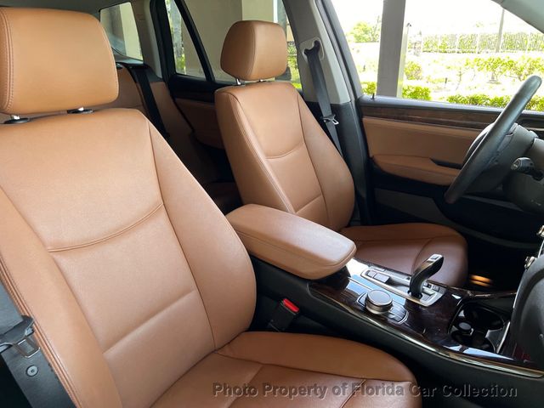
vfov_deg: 53.1
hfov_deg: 67.3
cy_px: 204
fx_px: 409
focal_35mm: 26
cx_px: 272
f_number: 1.5
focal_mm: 5.7
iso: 100
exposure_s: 1/121
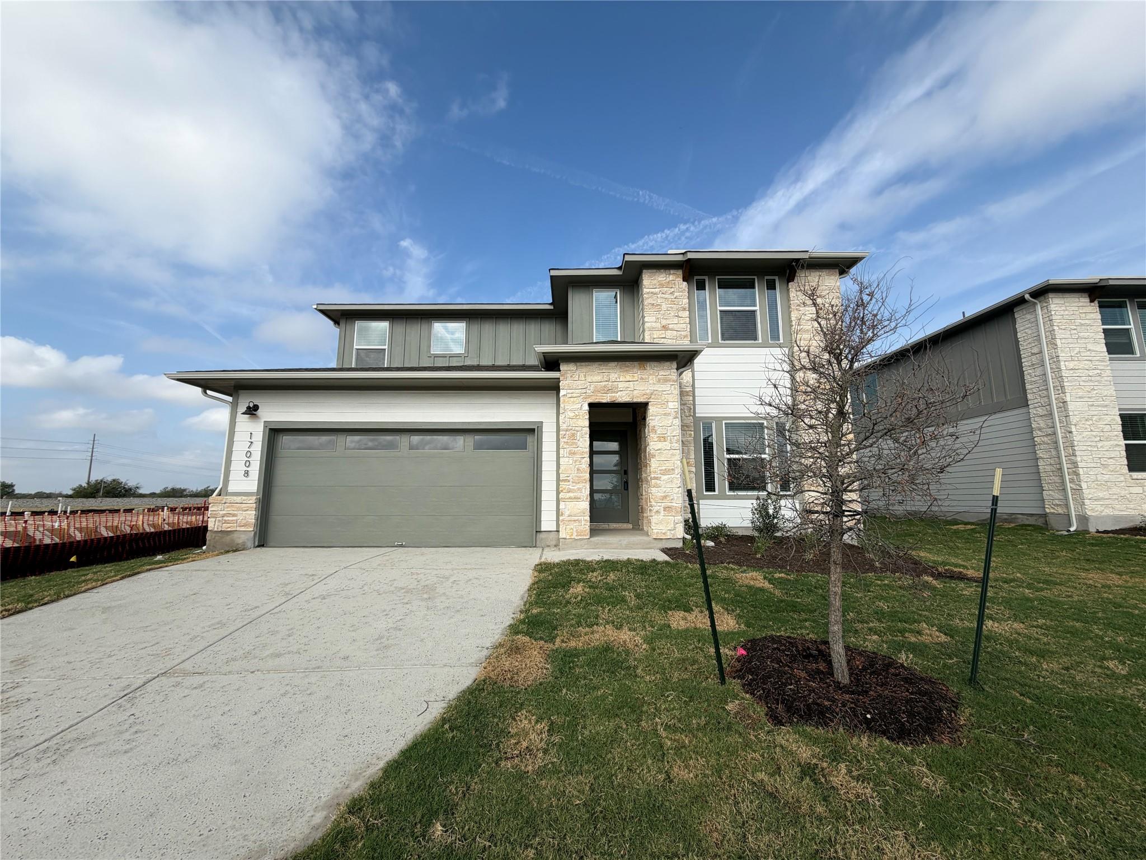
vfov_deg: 85.7
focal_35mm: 14
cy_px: 430
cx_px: 573
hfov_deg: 102.1
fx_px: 463
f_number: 2.2
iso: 20
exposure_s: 1/1033
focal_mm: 2.22
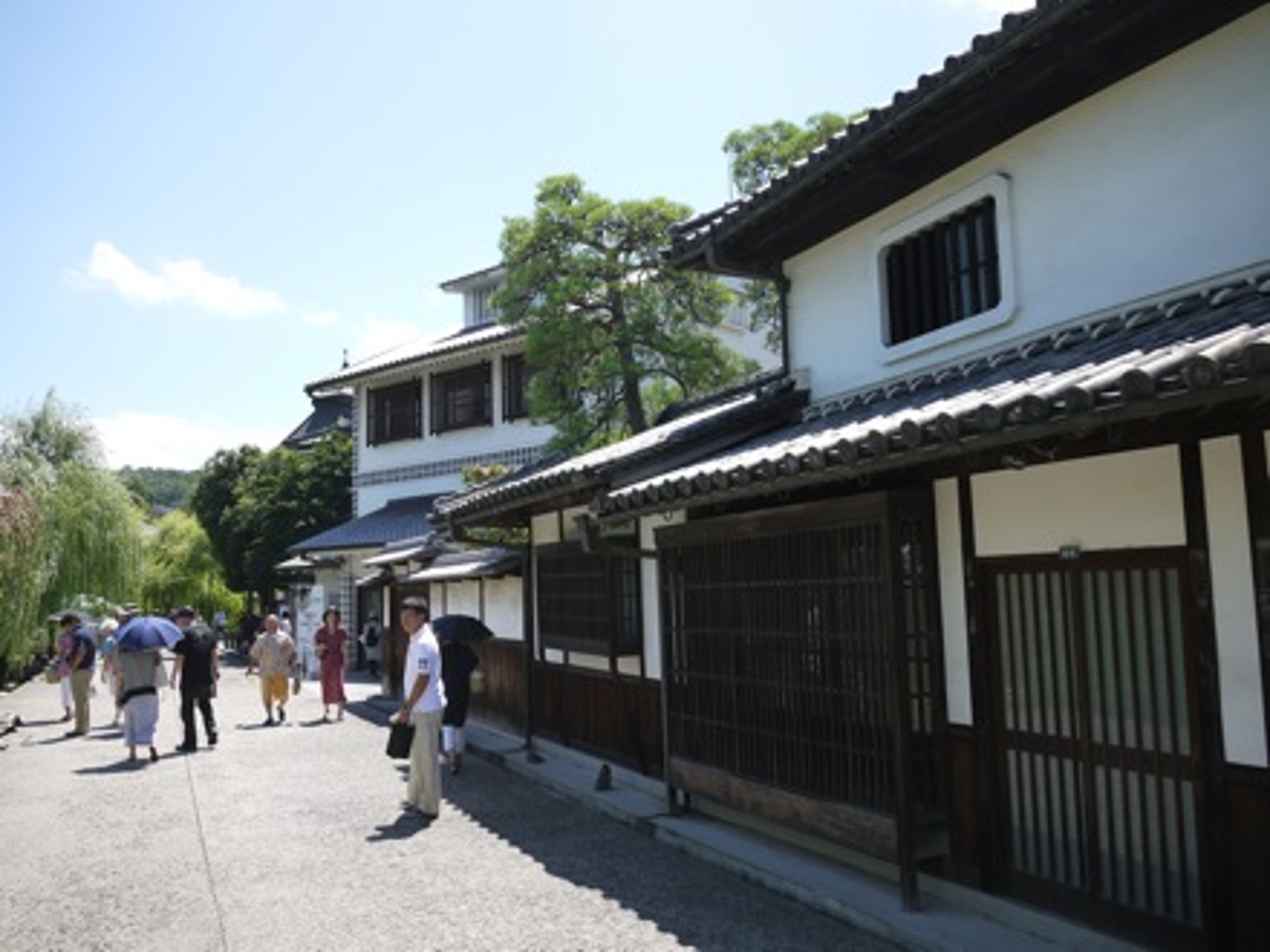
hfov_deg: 63.4
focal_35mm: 28
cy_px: 476
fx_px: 1027
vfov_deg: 49.7
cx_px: 635
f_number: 5
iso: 100
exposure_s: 1/400
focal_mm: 14
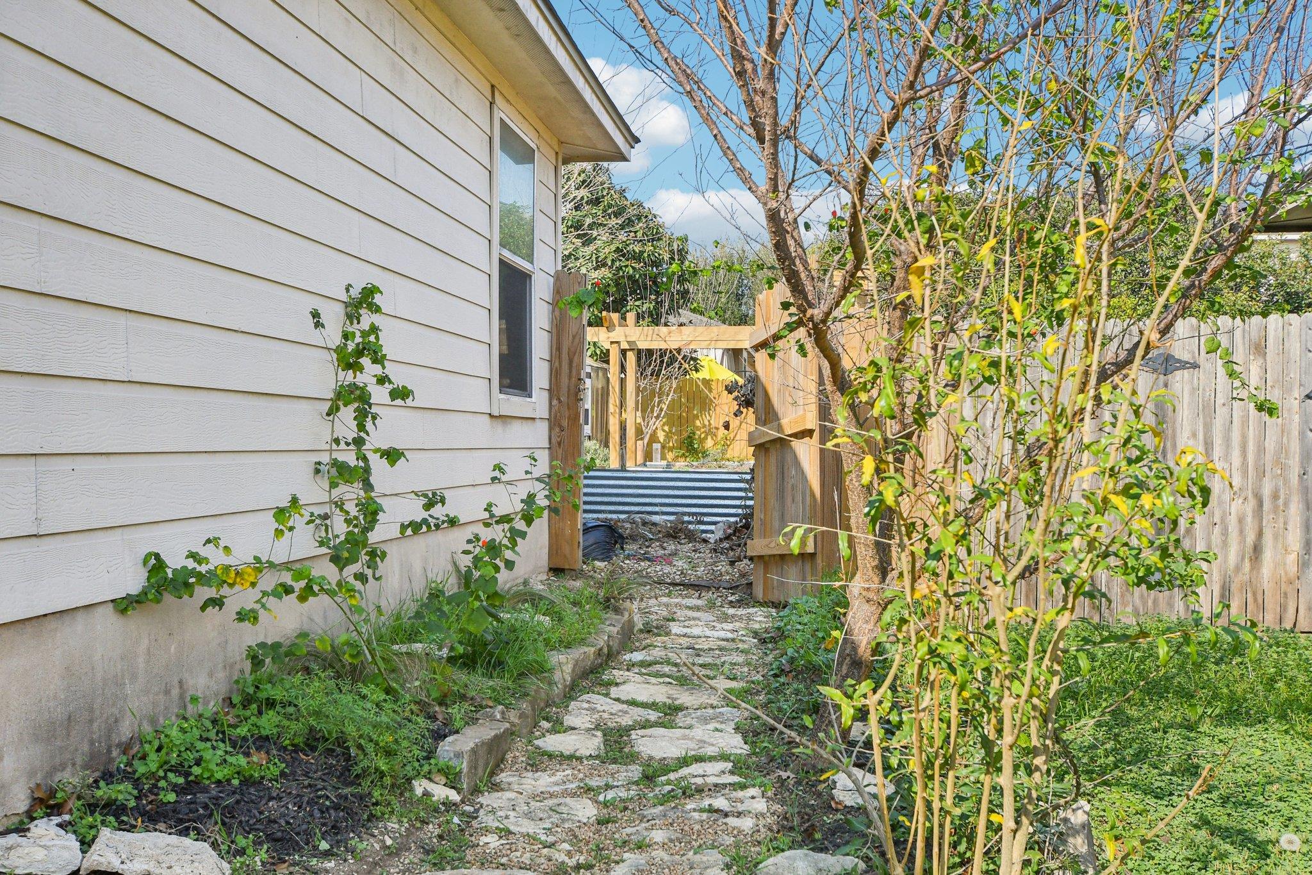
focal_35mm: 36
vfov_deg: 36.9
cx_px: 656
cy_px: 438
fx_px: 1312
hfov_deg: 53.1
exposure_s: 1/800
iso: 400
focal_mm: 24
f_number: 8
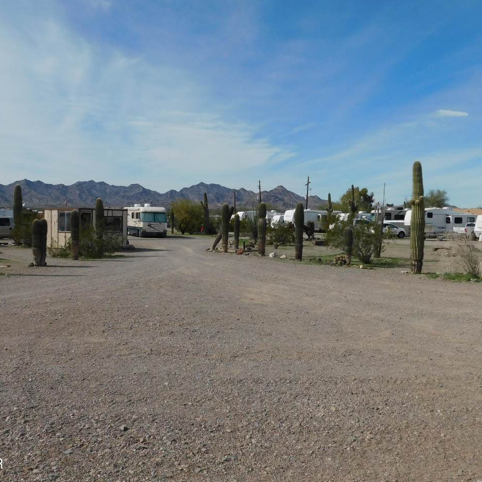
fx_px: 567
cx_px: 248
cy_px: 241
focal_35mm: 36
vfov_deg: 46.0
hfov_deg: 46.0
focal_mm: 5.3
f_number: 6.4
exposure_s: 1/800
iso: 125
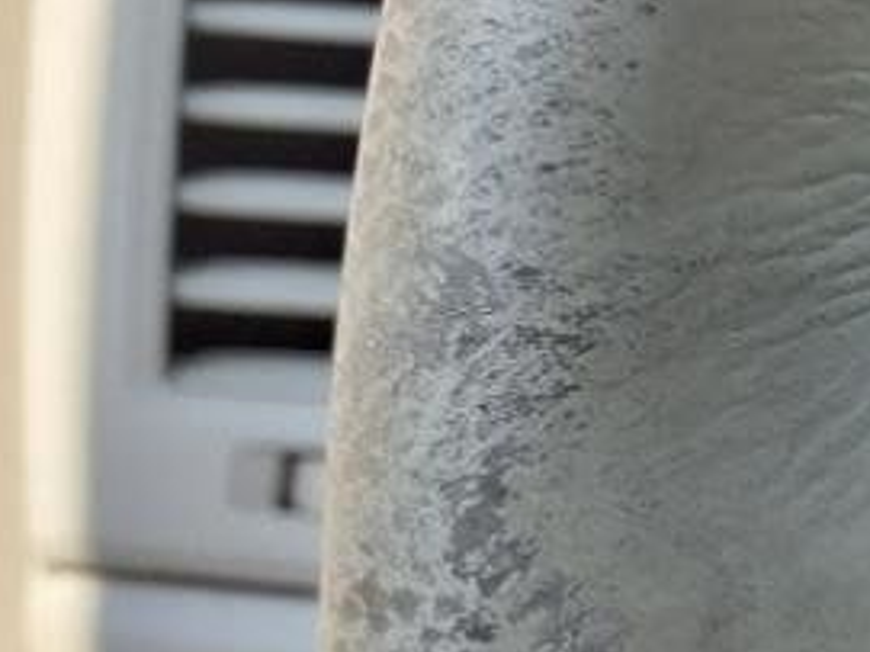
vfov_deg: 14.1
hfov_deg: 16.2
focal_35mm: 102
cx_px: 1570
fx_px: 2562
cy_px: 761
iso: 40
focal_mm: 3.58
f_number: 1.9
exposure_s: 1/588
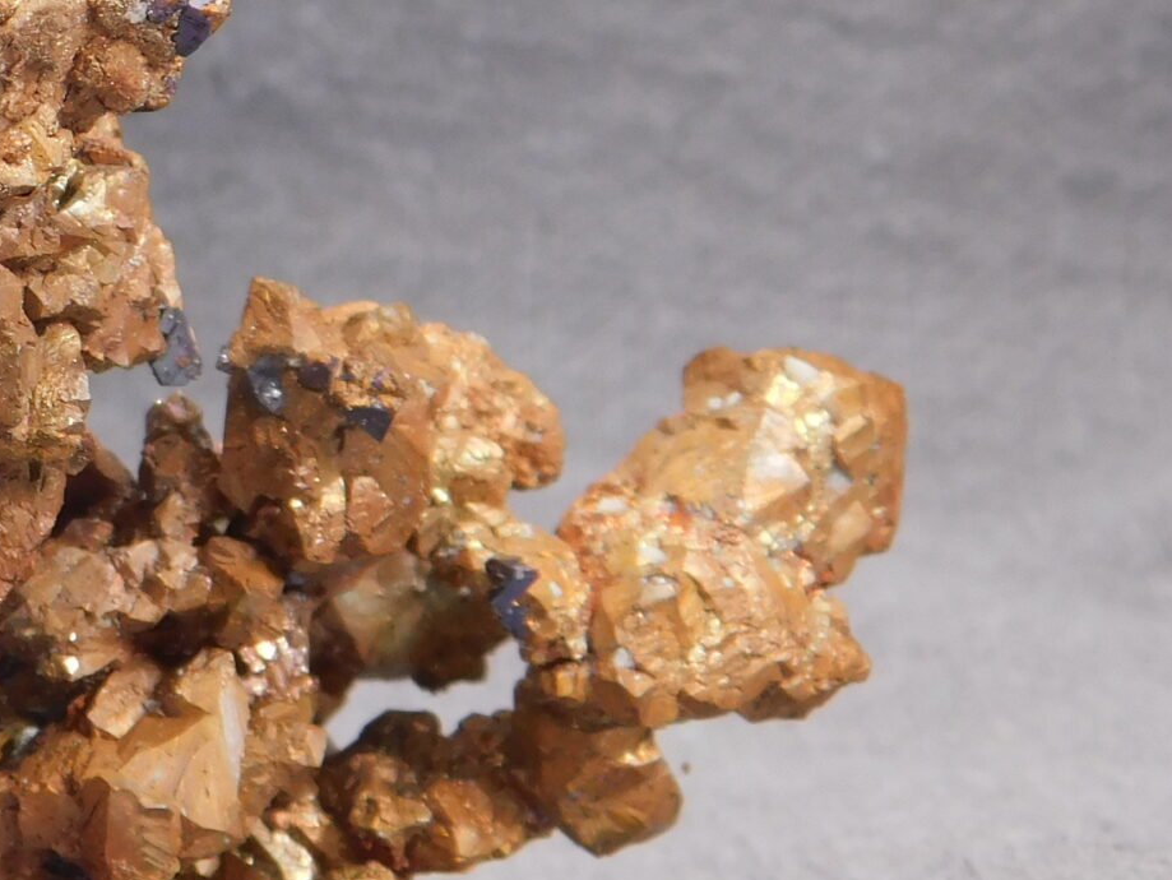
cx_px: -295
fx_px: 4810
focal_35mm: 142
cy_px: 224
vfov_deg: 10.4
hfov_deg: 13.5
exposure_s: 1/50
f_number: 3.8
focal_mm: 9
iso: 125
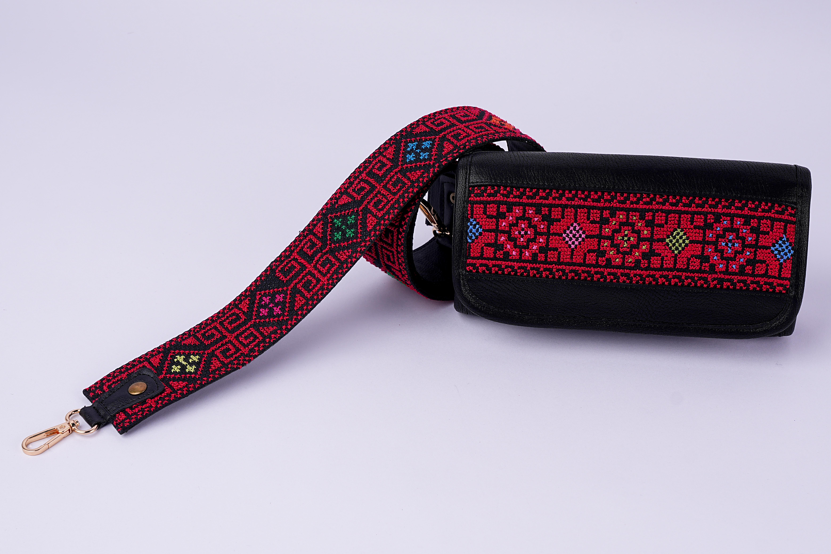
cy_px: 277
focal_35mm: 74
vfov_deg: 18.4
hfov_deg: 27.3
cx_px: 416
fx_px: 1708
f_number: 9
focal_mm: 49.9
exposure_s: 1/200
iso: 100
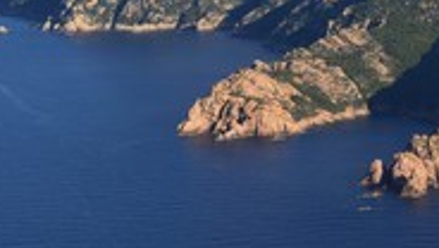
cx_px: 236
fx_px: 1946
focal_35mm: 167
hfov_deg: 12.9
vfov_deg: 7.2
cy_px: -62
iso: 400
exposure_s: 1/800
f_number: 11
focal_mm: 70
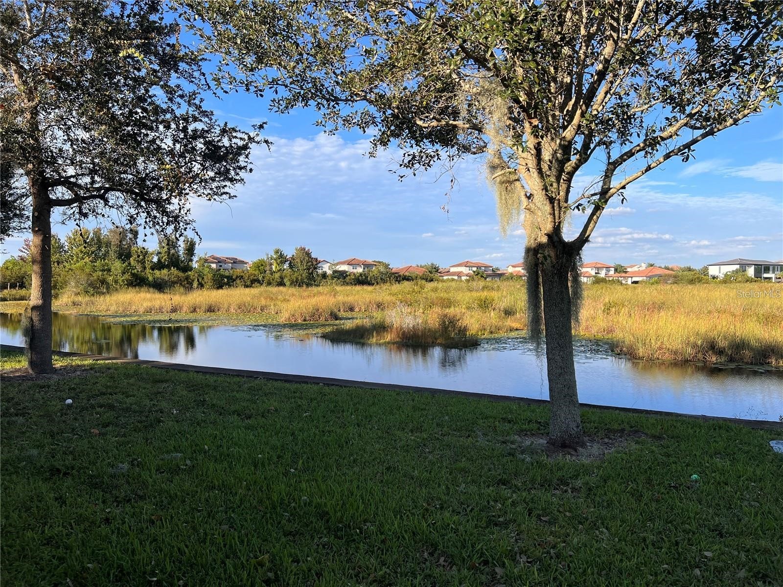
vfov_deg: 53.1
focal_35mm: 26
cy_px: 294
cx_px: 392
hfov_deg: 67.3
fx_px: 588
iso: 50
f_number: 1.5
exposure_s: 1/2632
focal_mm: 5.7
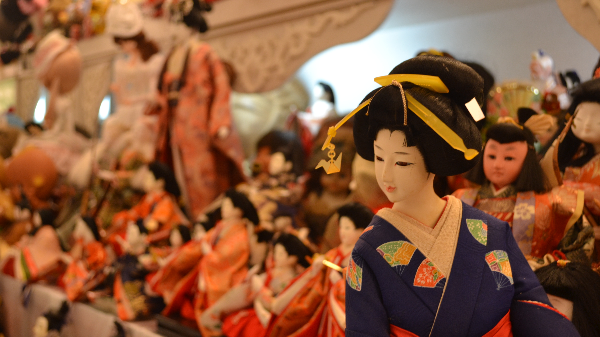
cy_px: 184
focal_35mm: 45
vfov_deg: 26.5
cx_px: 304
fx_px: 716
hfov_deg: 45.5
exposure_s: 1/60
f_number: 4.5
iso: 450
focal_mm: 28
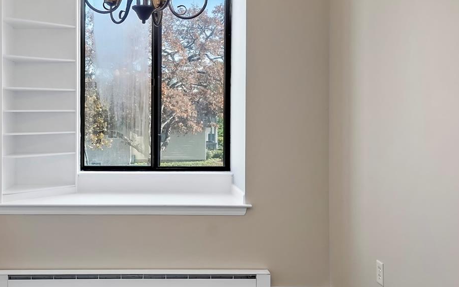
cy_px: 124
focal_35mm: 39
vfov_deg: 32.7
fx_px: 488
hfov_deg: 49.3
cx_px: 143
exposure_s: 1/3
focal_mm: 17
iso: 250
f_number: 7.1
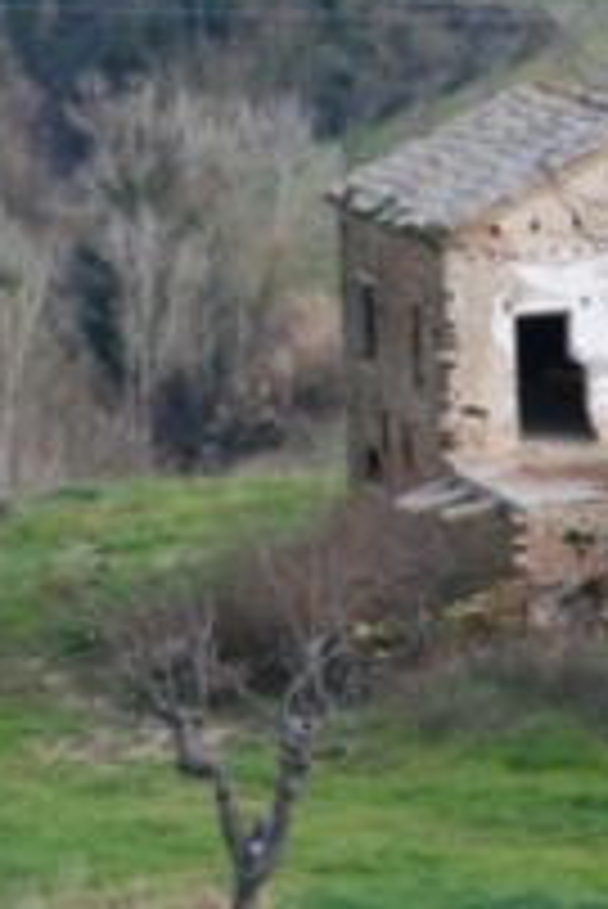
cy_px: 266
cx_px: 522
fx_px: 5184
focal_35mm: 205
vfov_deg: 10.0
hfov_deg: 6.7
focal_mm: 40
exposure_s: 1/125
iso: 100
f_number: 5.6
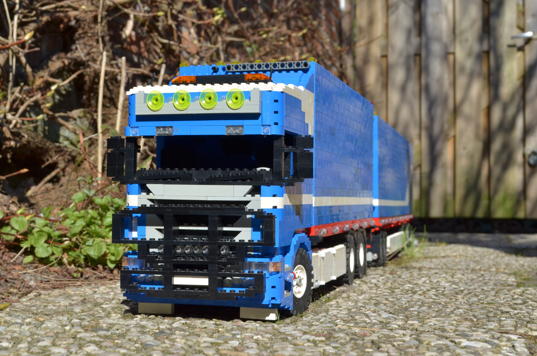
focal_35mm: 60
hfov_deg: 33.5
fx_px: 893
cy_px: 178
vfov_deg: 22.5
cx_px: 268
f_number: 13
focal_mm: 40
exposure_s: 1/640
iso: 400
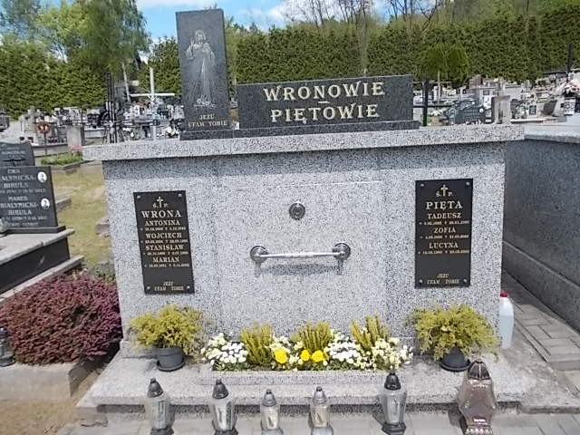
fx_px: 469
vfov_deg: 49.7
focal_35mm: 28
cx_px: 290
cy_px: 218
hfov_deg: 63.4
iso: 80
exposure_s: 1/200
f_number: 5.4
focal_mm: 4
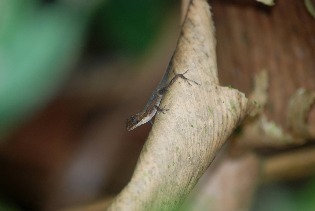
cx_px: 158
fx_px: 2562
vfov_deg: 4.7
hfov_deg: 7.0
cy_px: 106
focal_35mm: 292
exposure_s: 1/60
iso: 400
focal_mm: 195
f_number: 5
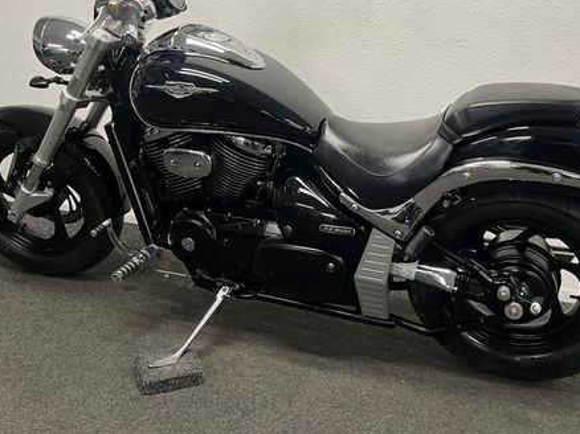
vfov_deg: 37.5
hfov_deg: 48.9
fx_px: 636
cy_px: 165
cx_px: 319
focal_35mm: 38
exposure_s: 1/50
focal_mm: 5.1
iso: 80
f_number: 1.6
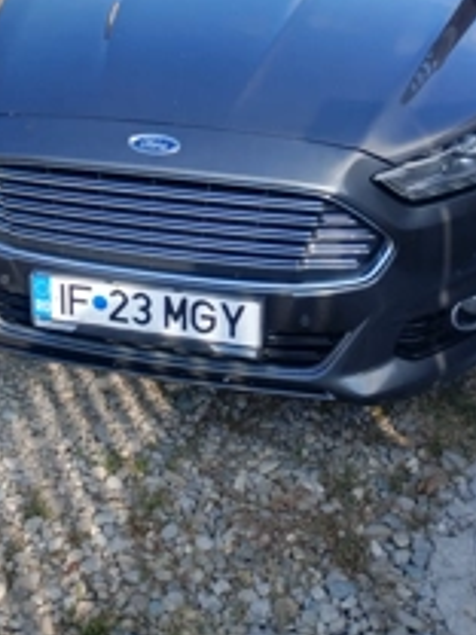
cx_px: 168
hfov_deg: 29.0
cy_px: 40
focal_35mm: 50
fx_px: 917
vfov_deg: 35.5
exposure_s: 1/365
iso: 100
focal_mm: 6.24
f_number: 1.8
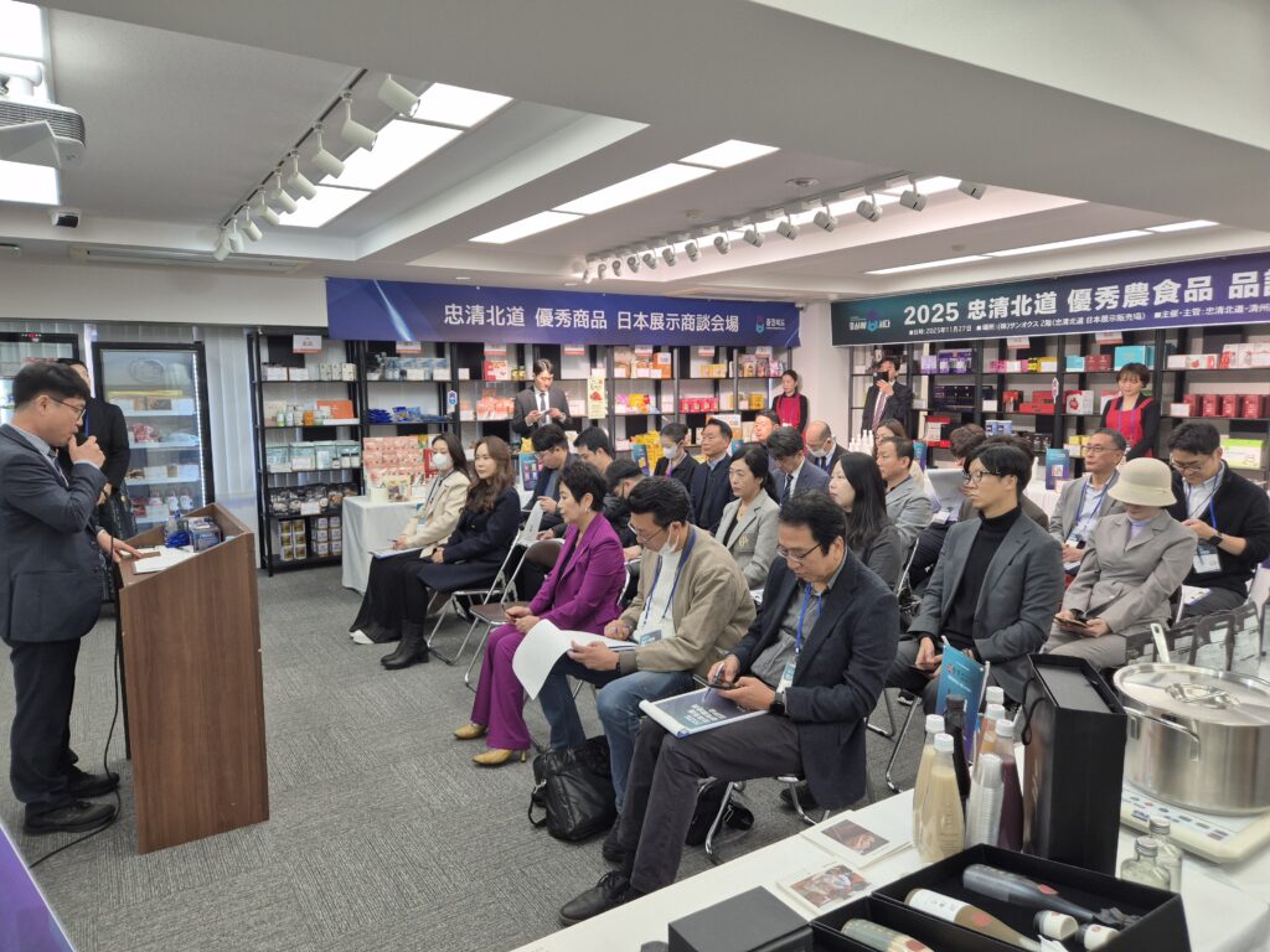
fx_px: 844
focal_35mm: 23
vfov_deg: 58.9
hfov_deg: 73.9
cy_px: 476
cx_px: 635
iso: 64
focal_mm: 5.4
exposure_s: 1/100
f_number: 1.8
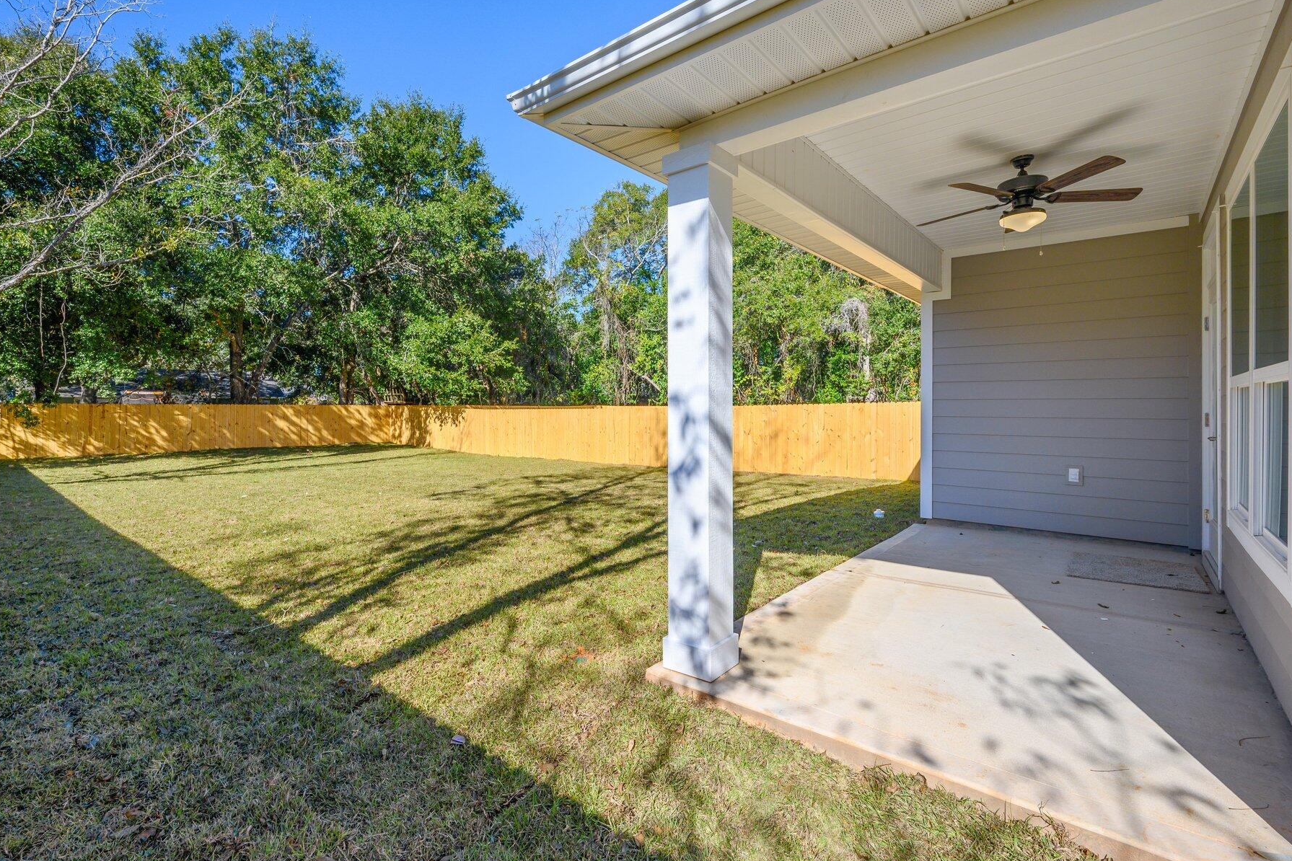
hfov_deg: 94.7
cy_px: 402
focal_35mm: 17
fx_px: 595
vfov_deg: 71.7
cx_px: 624
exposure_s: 1/400
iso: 100
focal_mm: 14.5
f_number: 9
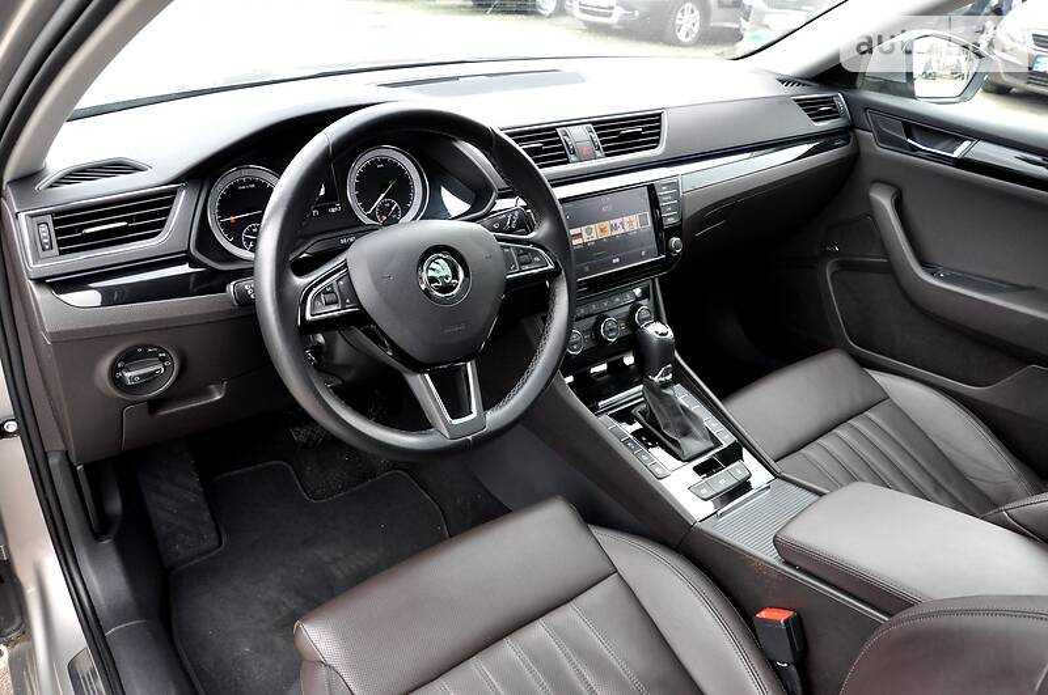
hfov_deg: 67.5
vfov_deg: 47.8
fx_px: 785
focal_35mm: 27
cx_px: 524
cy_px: 348
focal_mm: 18
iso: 800
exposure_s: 1/160
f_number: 6.3
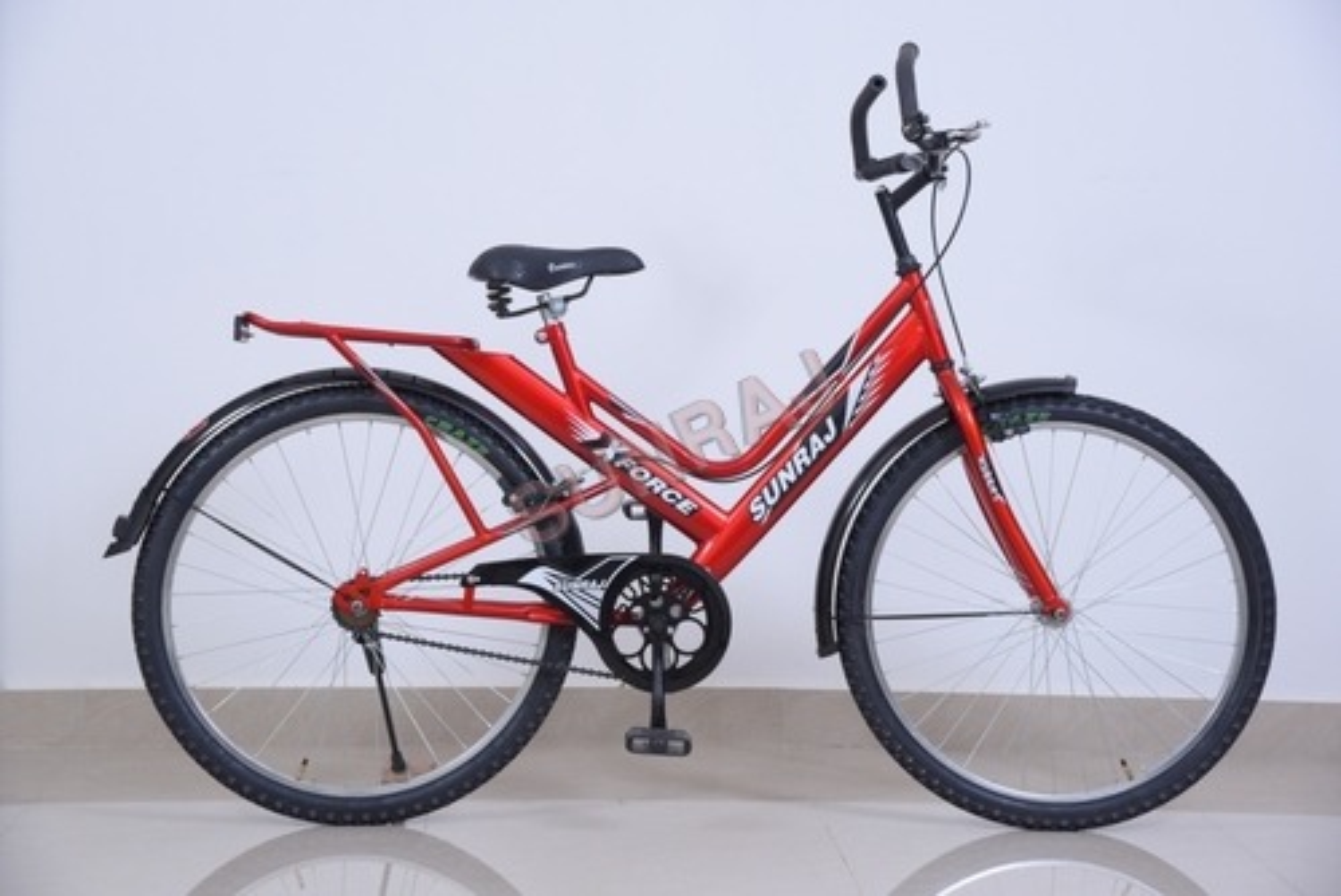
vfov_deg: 15.9
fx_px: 3205
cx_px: 670
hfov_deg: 23.6
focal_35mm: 86
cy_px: 448
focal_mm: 86
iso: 100
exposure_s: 1/160
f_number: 9
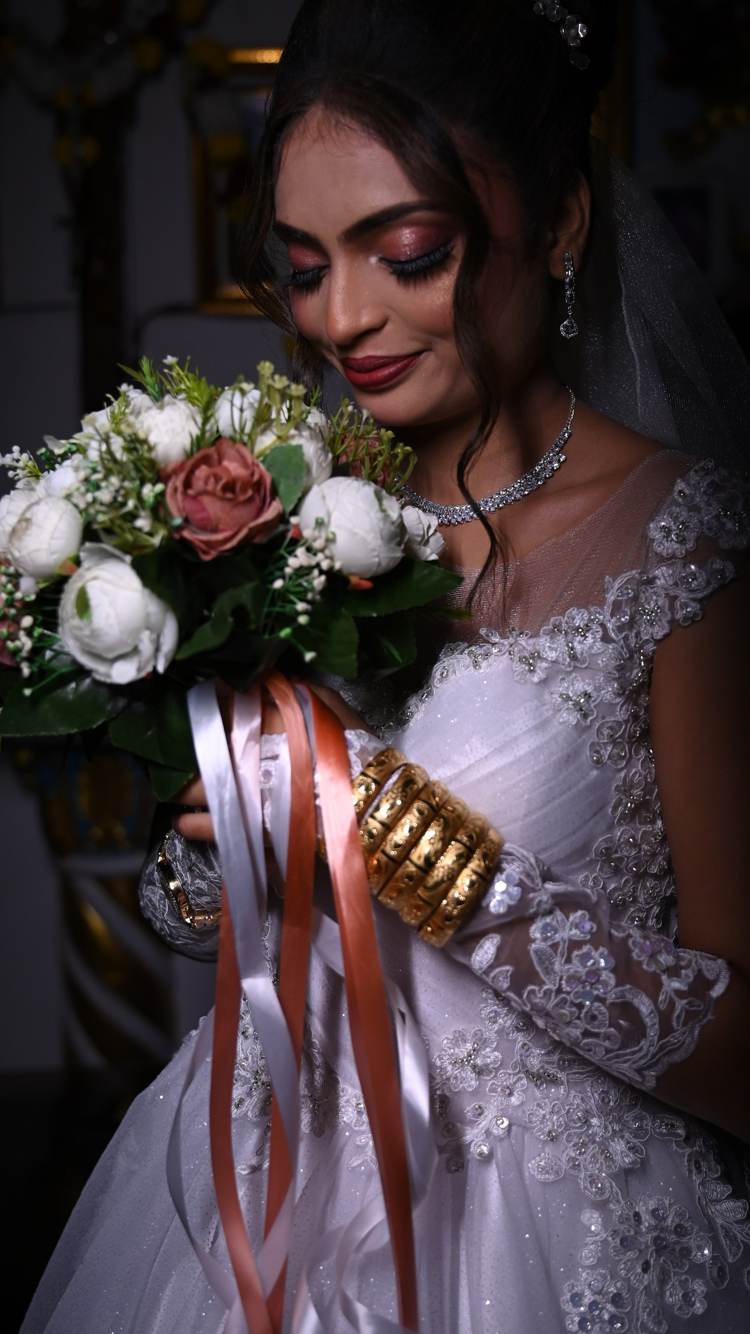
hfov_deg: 26.5
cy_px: 574
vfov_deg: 45.4
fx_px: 1591
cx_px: 429
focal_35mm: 45
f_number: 2.8
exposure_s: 1/125
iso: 500
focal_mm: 35
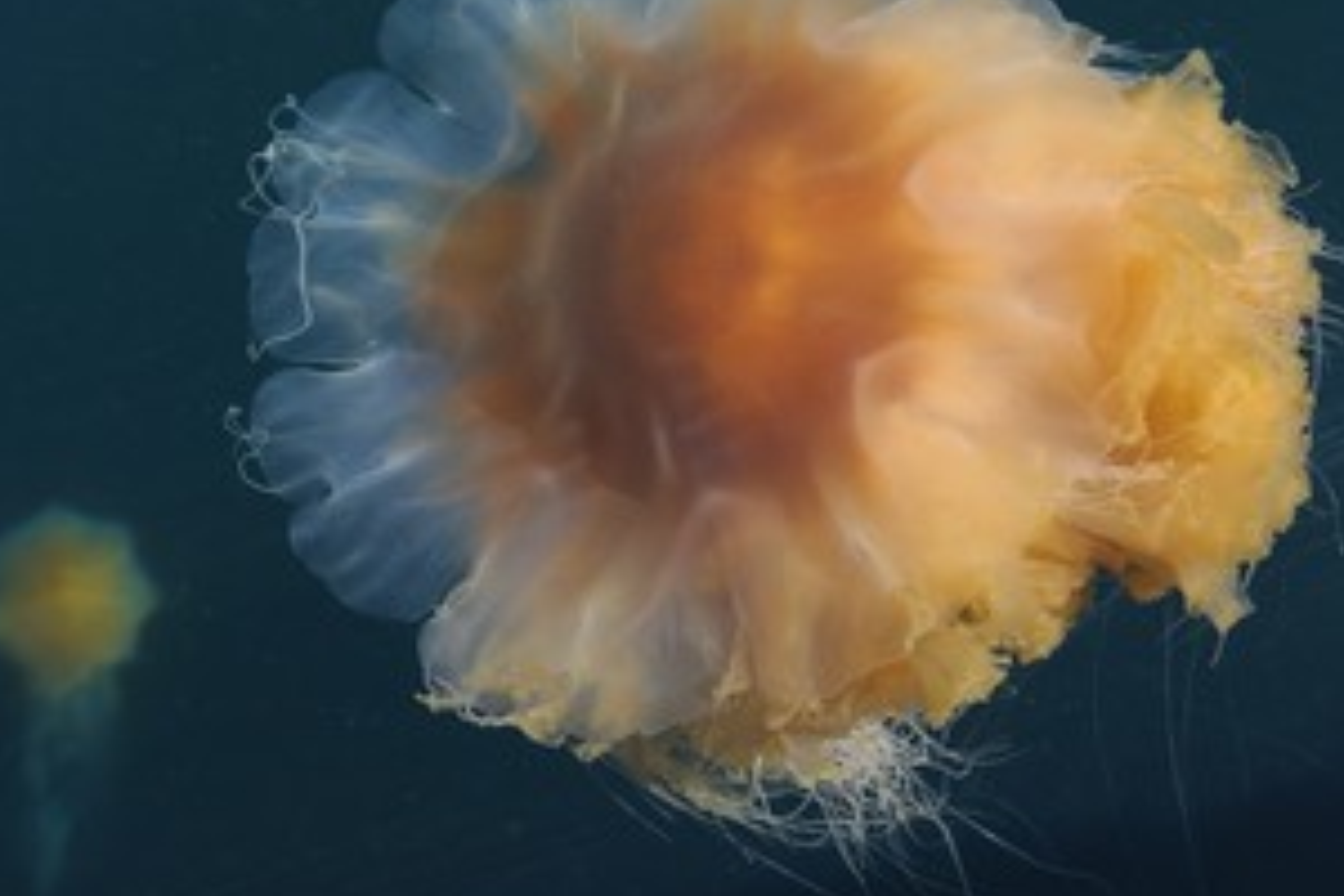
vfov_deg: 14.0
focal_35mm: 98
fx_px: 3658
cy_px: 358
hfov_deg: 20.8
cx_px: 829
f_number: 6.3
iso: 200
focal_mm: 70
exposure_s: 1/160
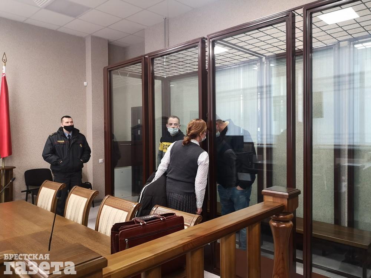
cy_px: 139
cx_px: 186
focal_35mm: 27
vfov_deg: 51.4
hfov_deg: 65.3
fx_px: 289
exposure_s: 1/100
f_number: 1.8
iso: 320
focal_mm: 3.95
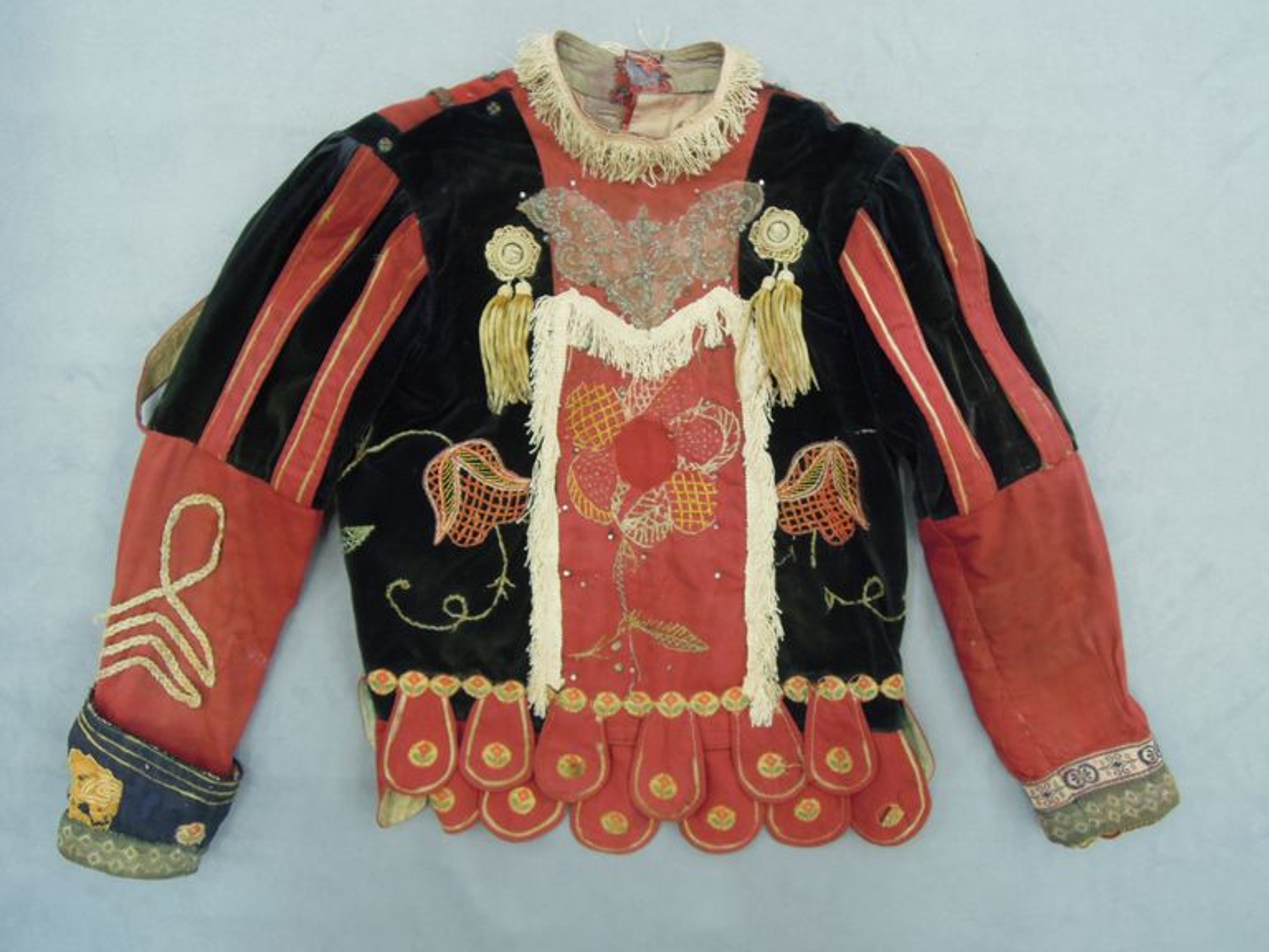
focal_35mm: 24
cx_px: 634
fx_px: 880
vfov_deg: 56.8
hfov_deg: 71.6
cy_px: 476
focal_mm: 4.3
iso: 250
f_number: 2.8
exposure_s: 1/30
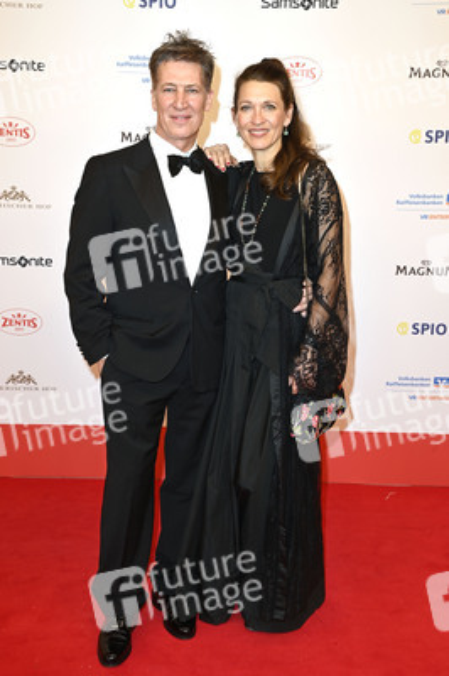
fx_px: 899
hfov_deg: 28.0
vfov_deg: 41.1
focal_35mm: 48
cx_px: 224
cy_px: 338
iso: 640
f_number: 7.1
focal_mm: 48
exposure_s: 1/200
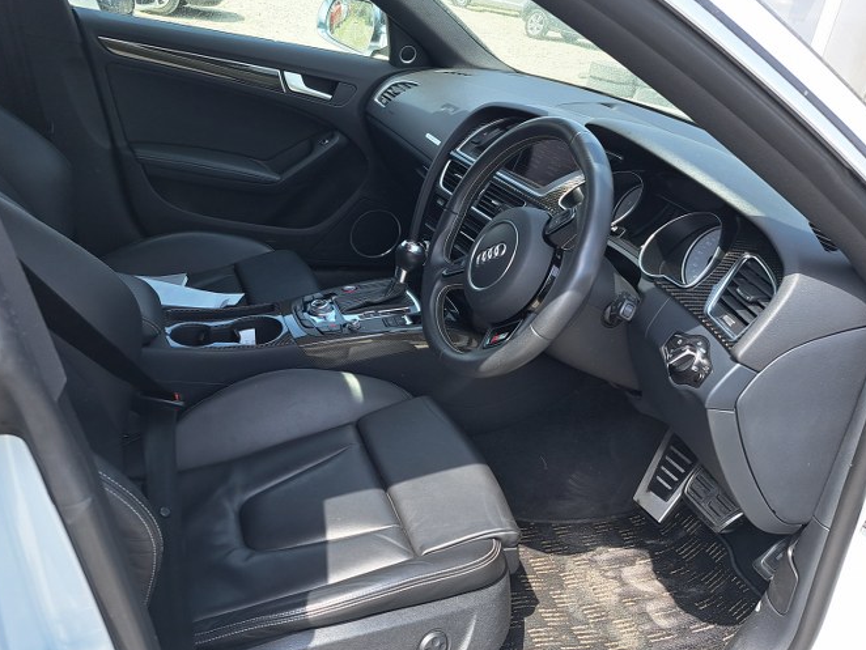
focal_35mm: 29
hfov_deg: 61.6
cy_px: 364
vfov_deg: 48.2
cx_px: 464
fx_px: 726
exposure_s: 1/359
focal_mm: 5.23
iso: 50
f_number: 1.8
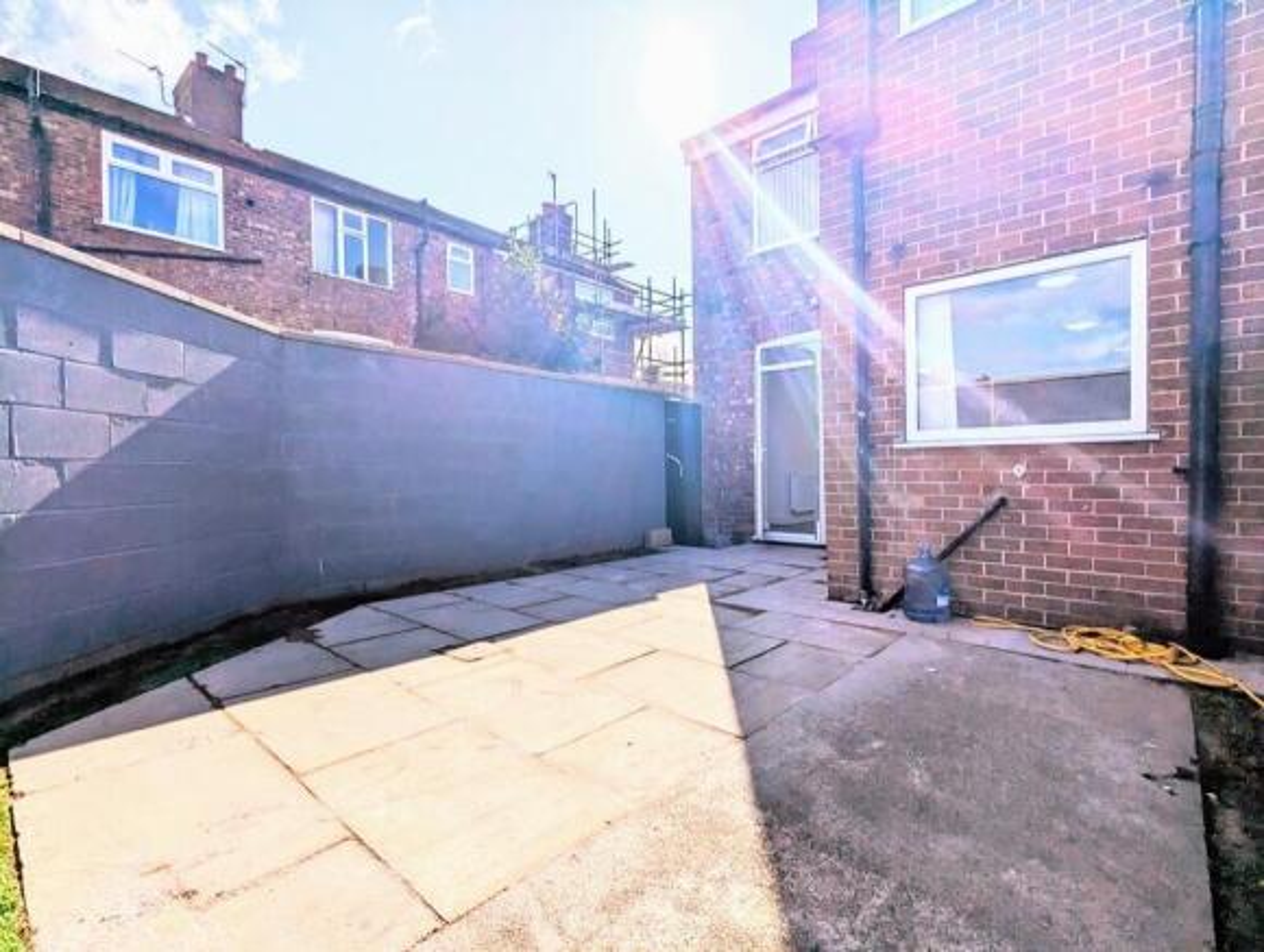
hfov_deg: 94.4
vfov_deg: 78.3
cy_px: 476
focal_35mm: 16
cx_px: 632
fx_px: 585
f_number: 2.2
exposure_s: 1/4902
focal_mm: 2.35
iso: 45
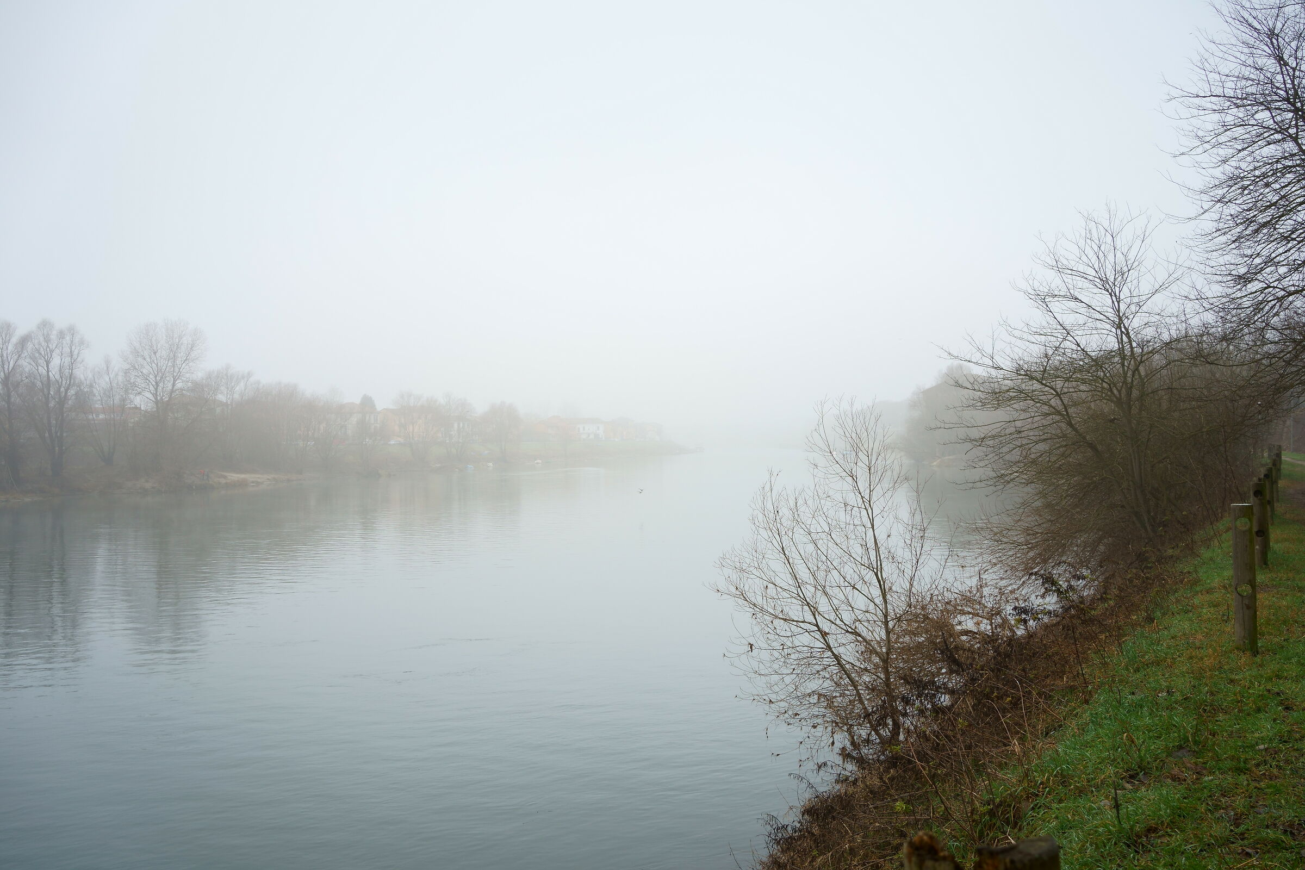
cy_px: 435
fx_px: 1269
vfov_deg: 37.9
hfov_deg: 54.4
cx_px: 652
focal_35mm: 35
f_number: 8
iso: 160
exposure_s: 1/80
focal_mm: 35
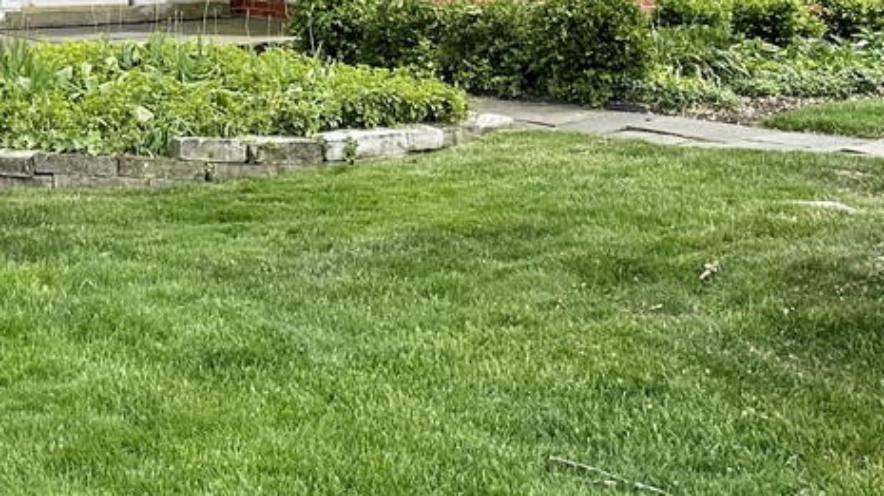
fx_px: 1898
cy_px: -300
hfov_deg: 24.9
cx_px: -23
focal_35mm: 81
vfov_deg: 13.8
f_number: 1.78
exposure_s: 1/1131
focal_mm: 6.86
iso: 80
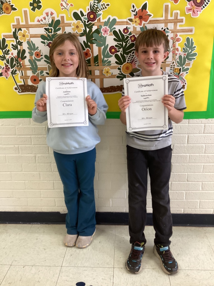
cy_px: 143
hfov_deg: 45.4
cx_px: 107
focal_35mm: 31
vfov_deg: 58.4
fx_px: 256
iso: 160
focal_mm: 3.3
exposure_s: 1/50
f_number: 2.4
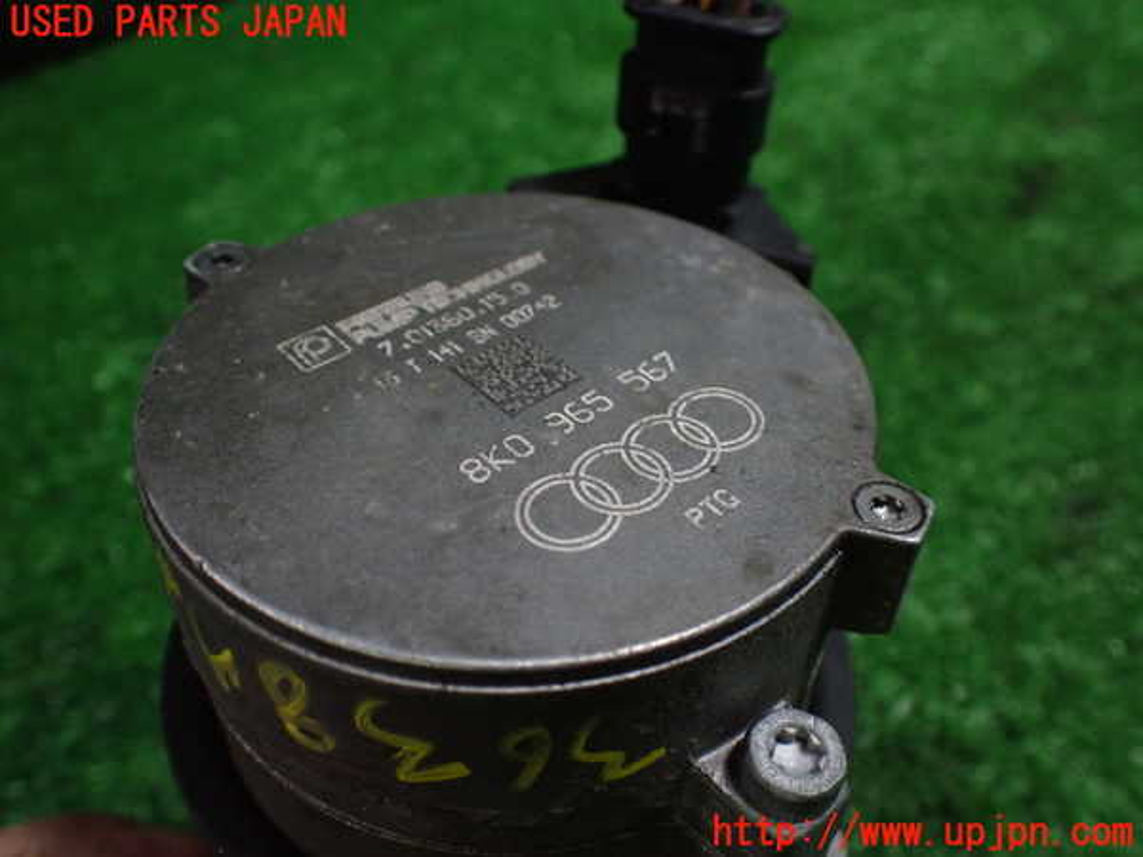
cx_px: 572
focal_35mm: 30
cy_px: 428
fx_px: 991
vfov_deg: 46.8
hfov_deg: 60.0
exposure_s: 1/125
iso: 500
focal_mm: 5.4
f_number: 2.3
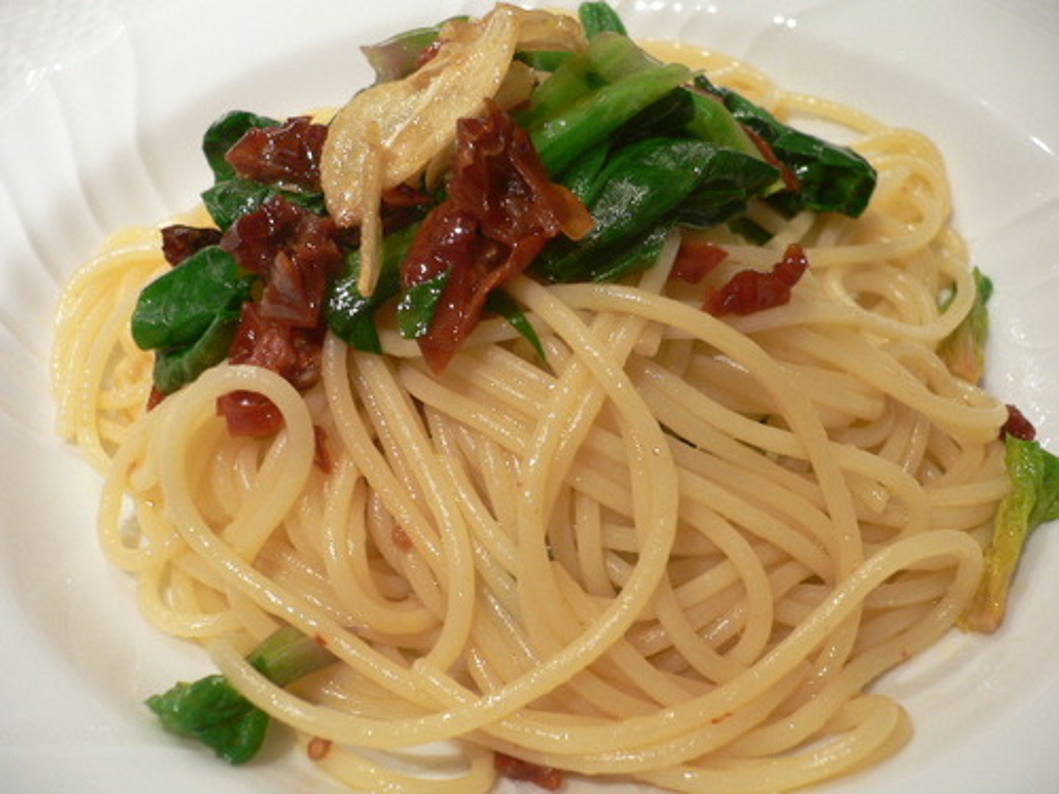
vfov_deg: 40.7
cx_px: 530
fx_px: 1071
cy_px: 397
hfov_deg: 52.6
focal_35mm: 35
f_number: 2.8
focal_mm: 5.8
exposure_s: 1/15
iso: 100
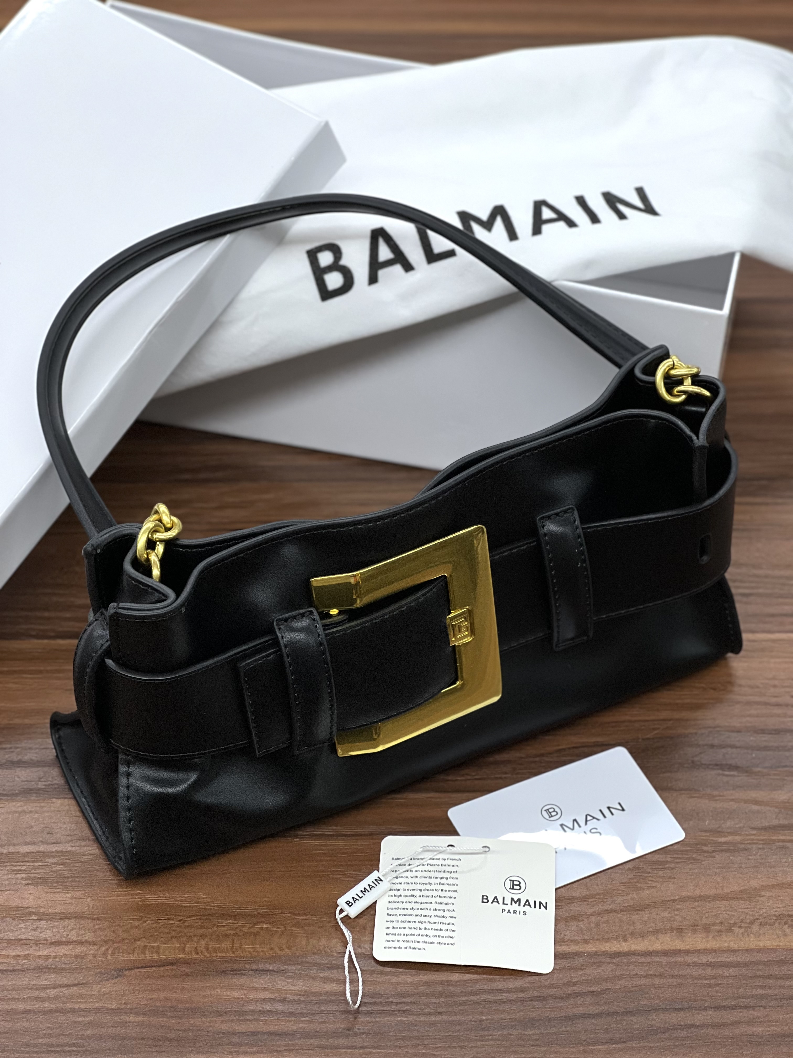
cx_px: 396
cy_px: 529
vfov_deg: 25.3
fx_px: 2352
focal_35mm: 77
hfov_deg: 19.1
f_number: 2.8
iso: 125
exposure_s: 1/100
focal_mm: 9
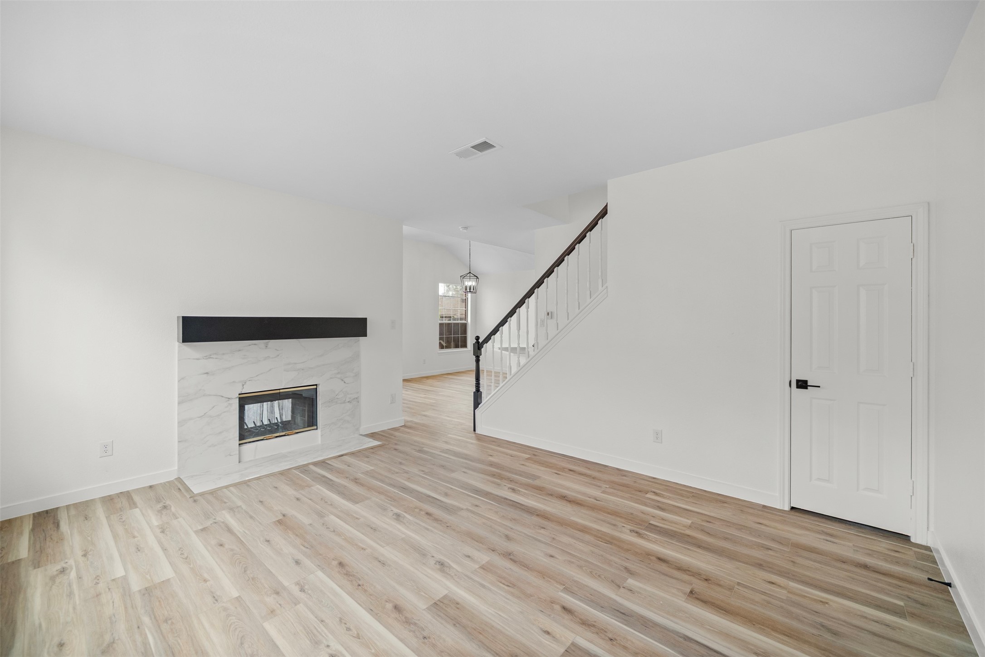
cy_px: 328
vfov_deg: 81.2
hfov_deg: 104.3
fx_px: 383
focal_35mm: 14
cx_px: 492
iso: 320
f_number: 4
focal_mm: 14
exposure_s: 1/13
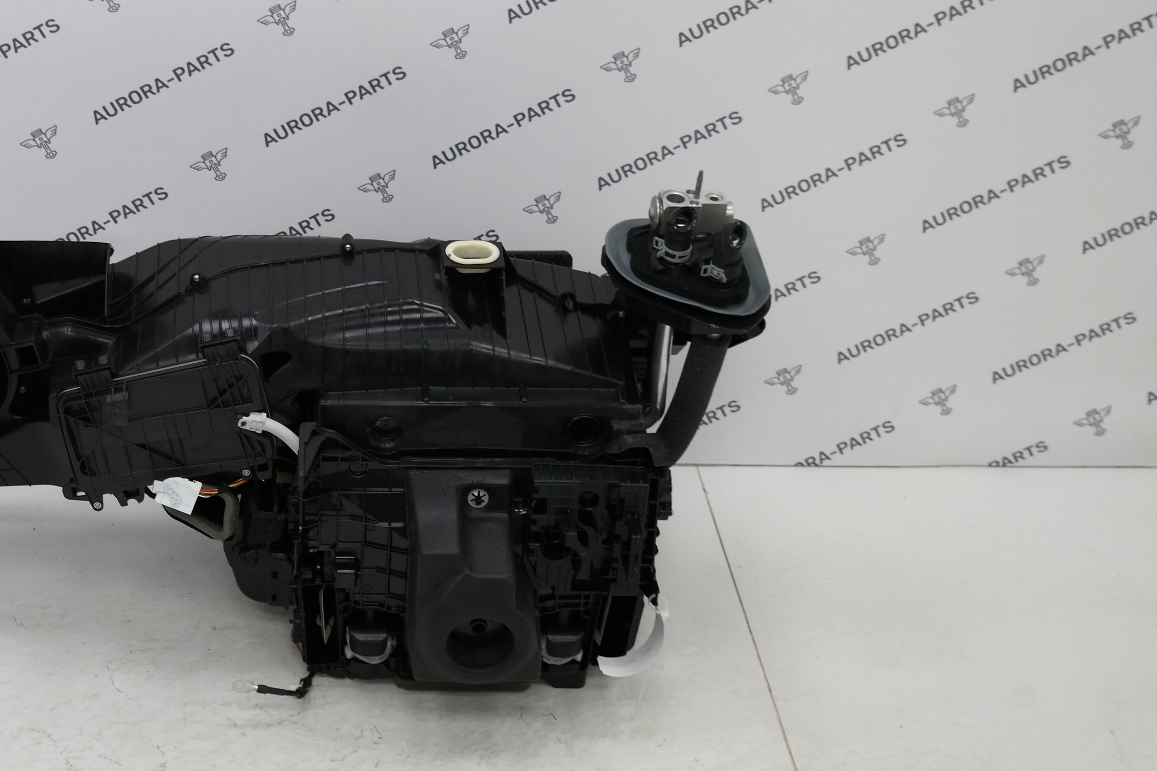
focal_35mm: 84
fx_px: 2699
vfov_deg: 16.3
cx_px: 289
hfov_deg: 23.9
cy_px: 358
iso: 200
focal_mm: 35
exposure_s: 1/60
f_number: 4.5
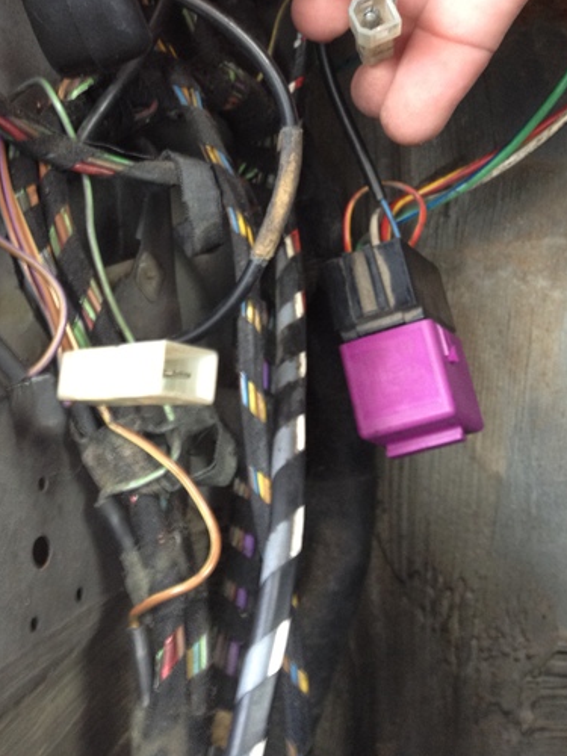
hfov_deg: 25.8
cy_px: 189
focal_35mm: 56
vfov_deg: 33.7
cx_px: 157
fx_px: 1223
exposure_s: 1/20
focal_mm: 4.28
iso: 125
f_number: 2.4
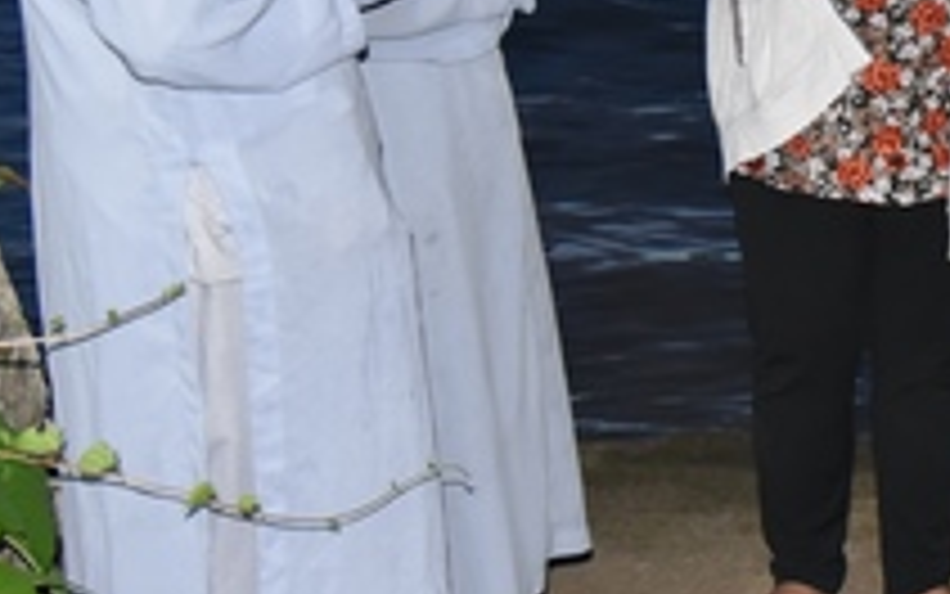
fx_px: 2849
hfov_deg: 17.9
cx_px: 1166
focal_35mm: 110
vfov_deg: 11.9
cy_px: 94
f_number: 4
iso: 3200
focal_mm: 35
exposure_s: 1/60
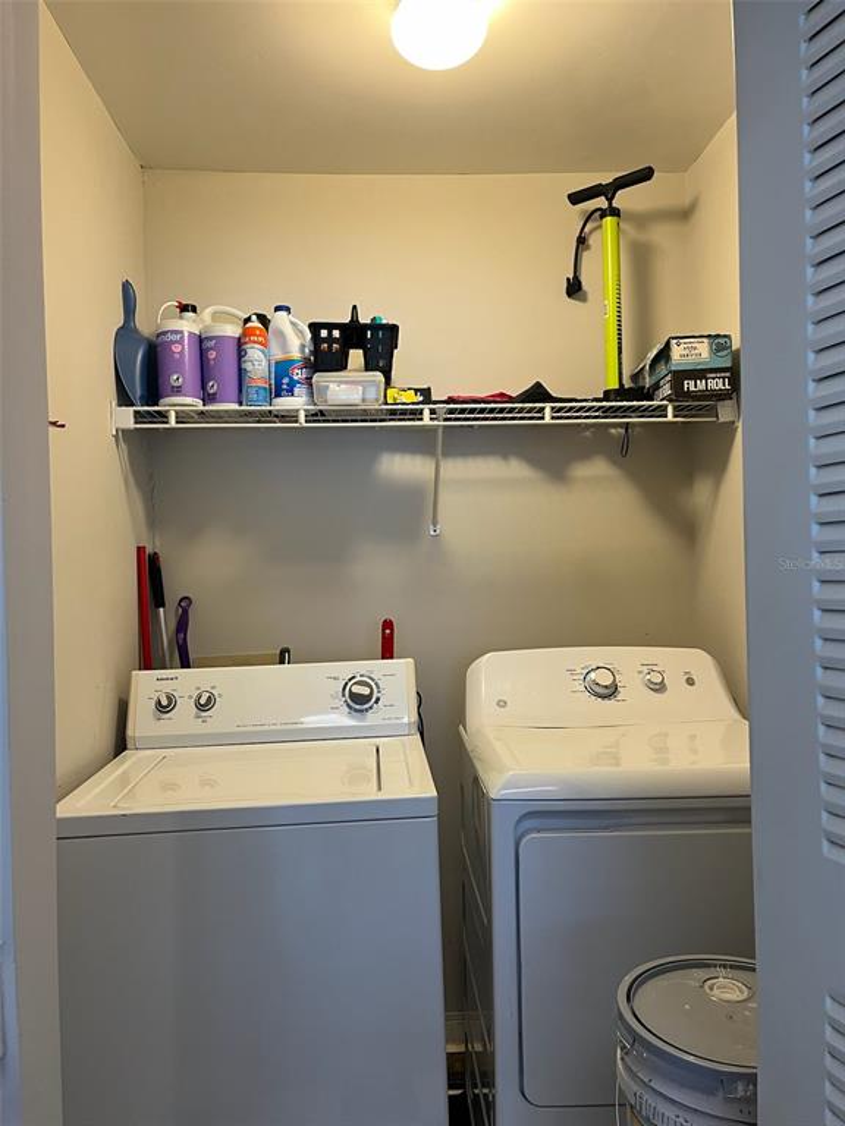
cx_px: 422
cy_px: 563
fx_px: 846
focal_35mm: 26
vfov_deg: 67.3
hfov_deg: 53.1
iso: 125
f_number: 1.6
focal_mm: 5.1
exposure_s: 1/60
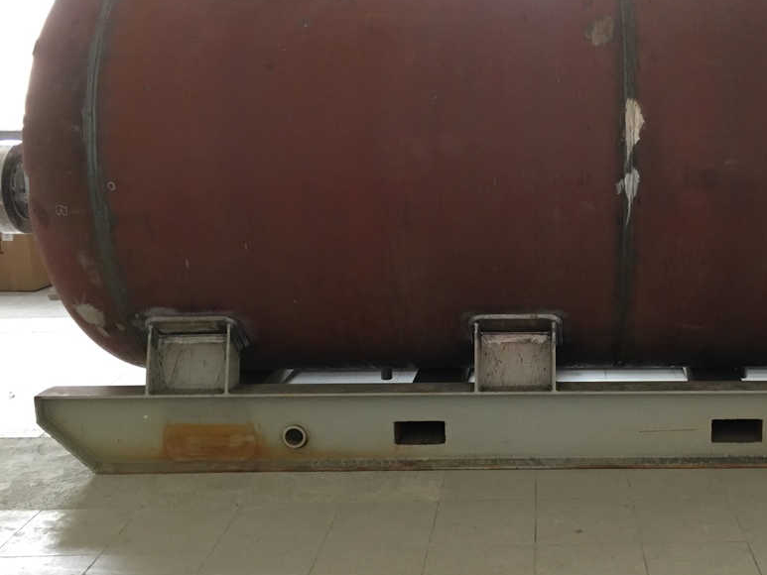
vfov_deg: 32.2
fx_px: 997
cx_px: 572
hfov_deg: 40.9
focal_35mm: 45
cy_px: 259
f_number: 2.2
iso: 160
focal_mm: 4.15
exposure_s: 1/33
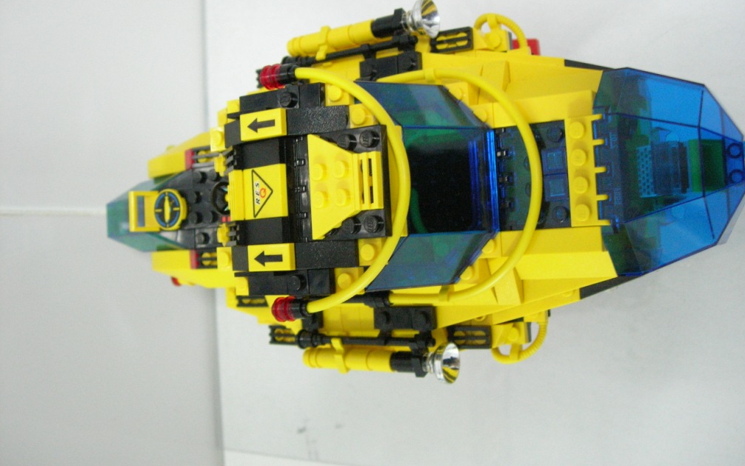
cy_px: 205
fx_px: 833
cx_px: 378
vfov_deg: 31.2
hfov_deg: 48.2
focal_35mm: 41
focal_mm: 7.8
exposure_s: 1/23.2
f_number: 2.8
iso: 400
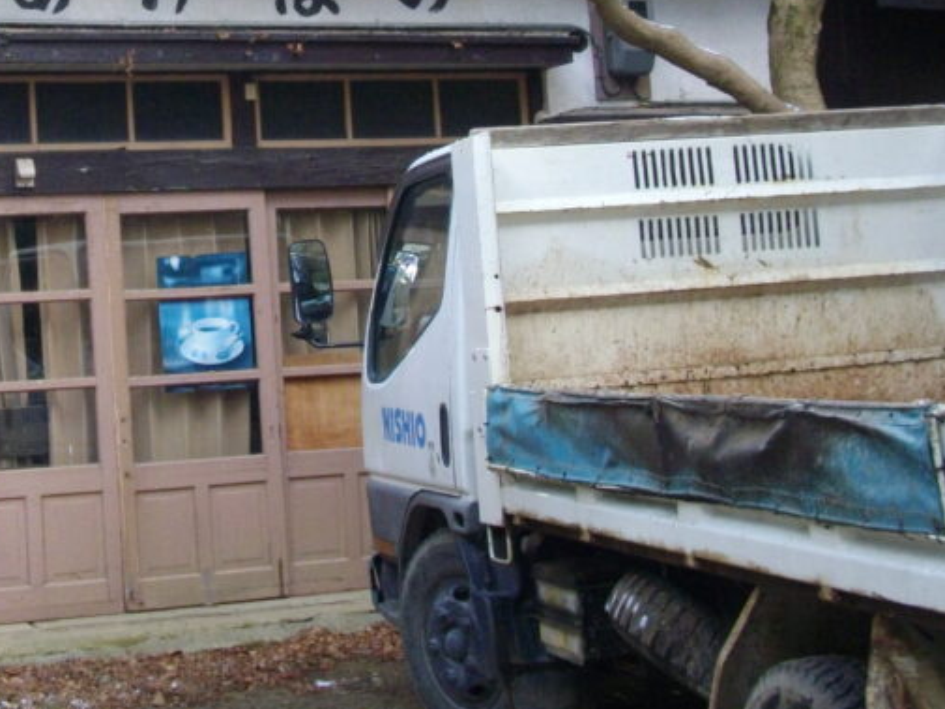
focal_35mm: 75
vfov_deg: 19.3
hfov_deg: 25.3
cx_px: 125
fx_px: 2048
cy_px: 64
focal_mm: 6.2
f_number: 2.8
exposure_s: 1/125
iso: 191
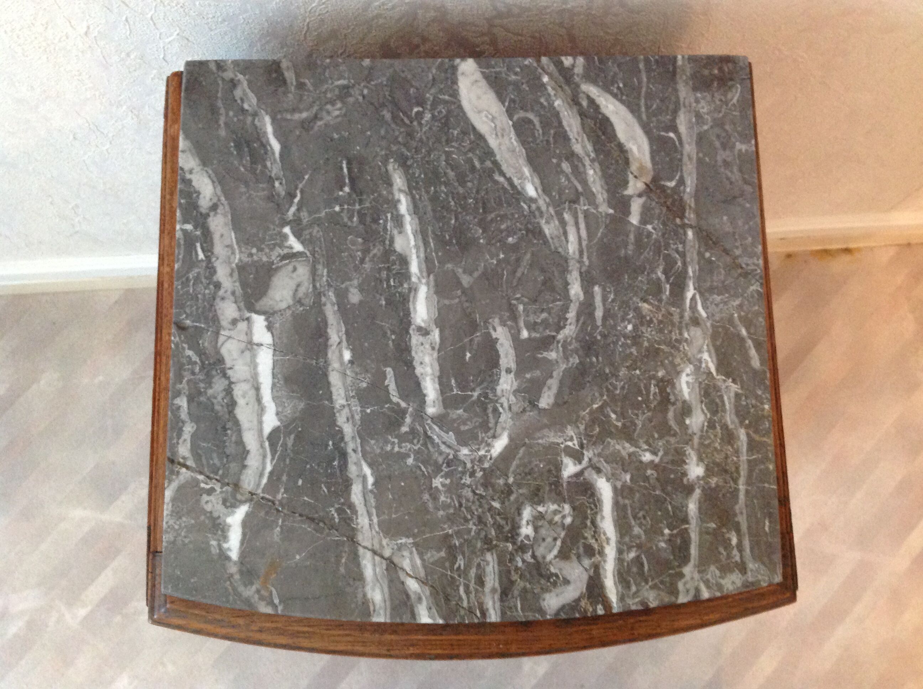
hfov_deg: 52.7
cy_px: 344
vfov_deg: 40.6
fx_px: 932
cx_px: 462
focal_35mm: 35
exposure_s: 1/17
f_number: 2.4
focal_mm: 4.28
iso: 400
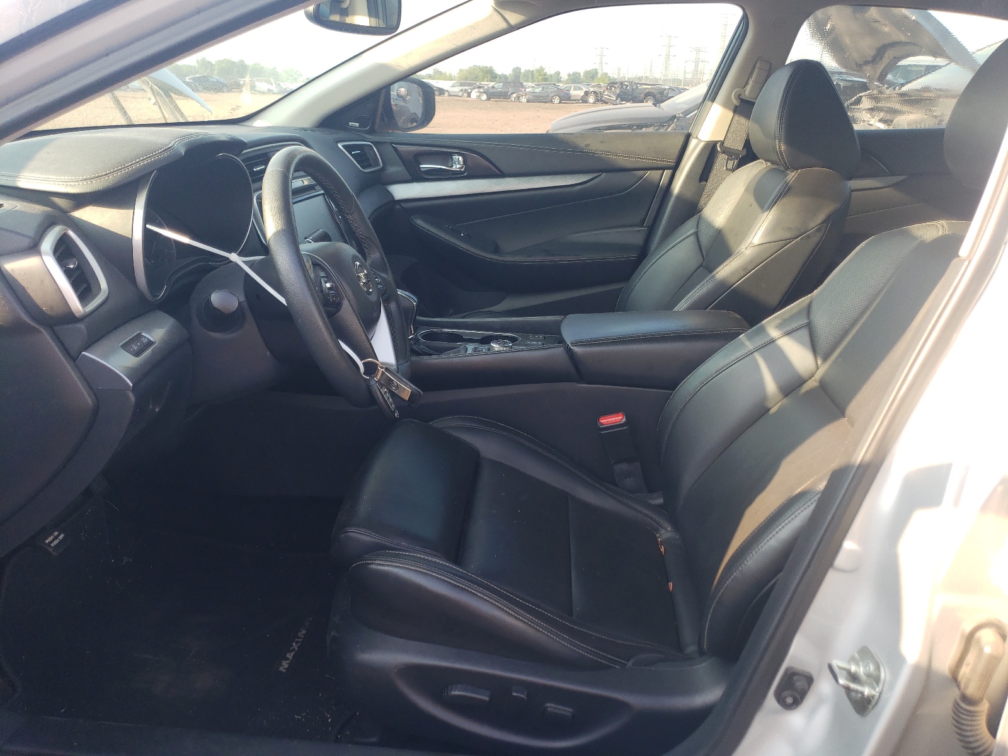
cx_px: 504
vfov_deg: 53.1
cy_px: 378
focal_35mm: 26
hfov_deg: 67.3
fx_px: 757
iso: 50
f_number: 1.5
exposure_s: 1/213
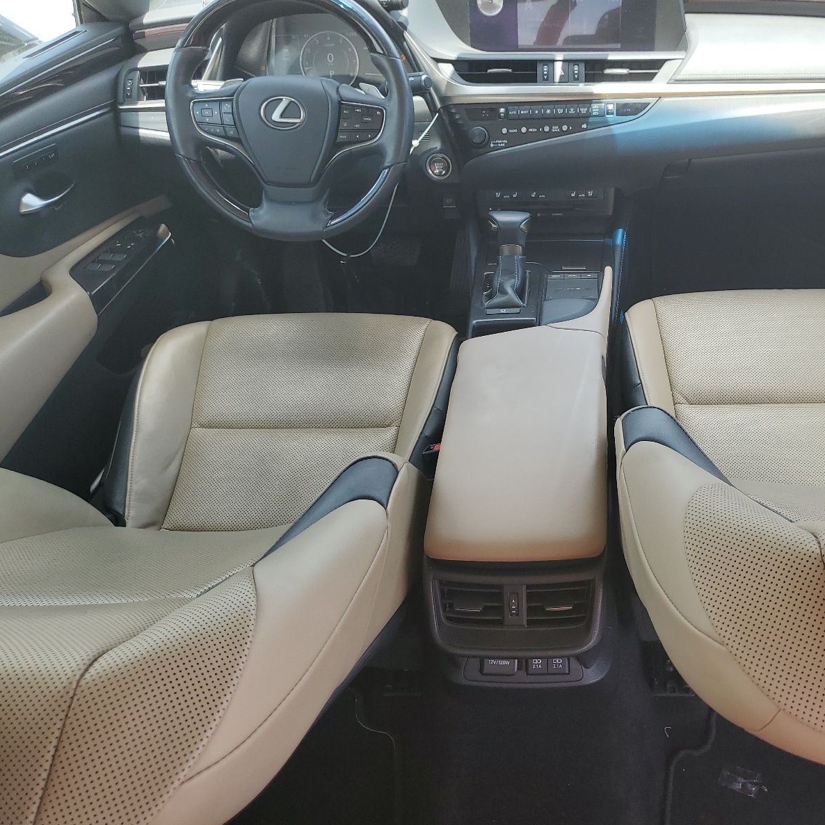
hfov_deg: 51.6
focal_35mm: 31
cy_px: 412
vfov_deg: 52.5
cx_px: 548
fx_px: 836
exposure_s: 1/312
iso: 50
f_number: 1.5
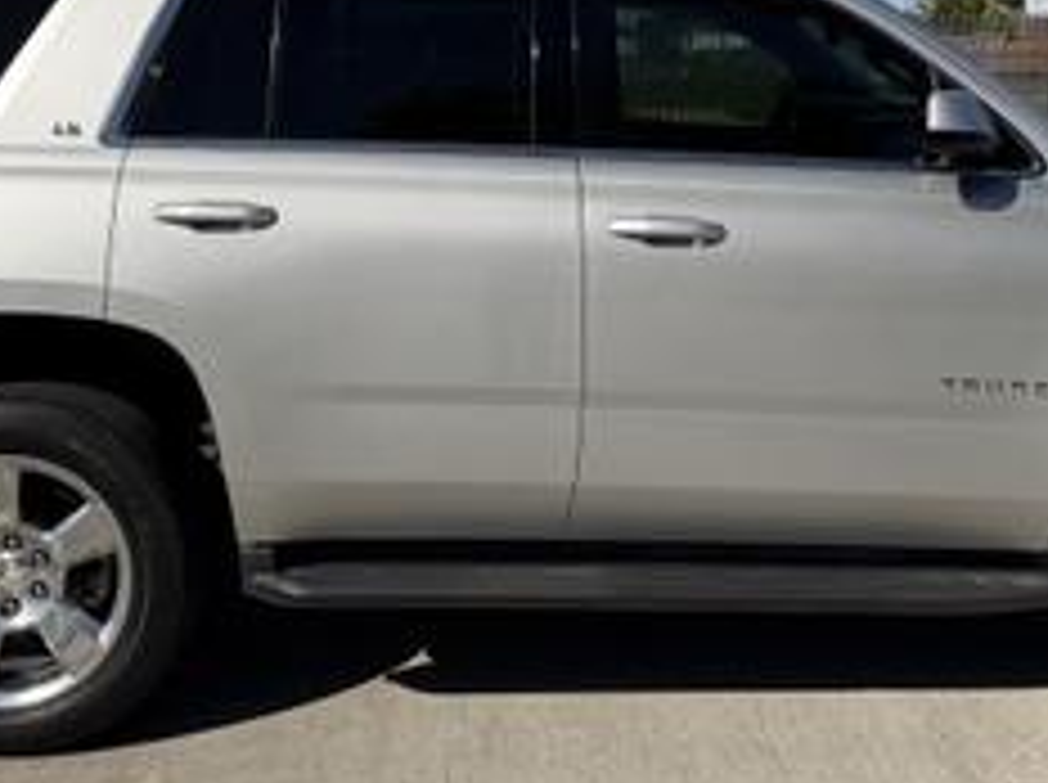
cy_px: 0
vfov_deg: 26.5
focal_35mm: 52
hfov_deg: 36.8
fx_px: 1572
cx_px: 598
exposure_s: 1/11905
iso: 100
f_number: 1.78
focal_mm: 6.76
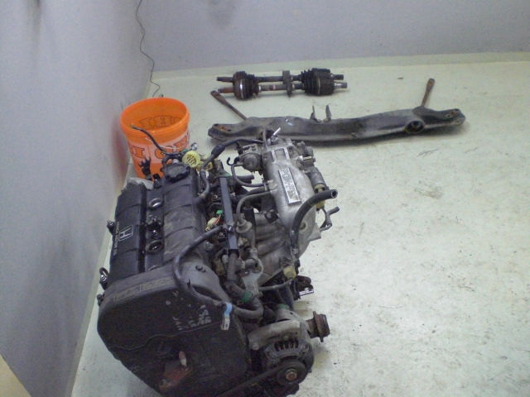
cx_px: 265
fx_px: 582
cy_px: 198
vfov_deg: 37.7
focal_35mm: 38
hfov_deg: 49.0
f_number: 3.1
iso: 800
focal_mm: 6.3
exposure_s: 1/100
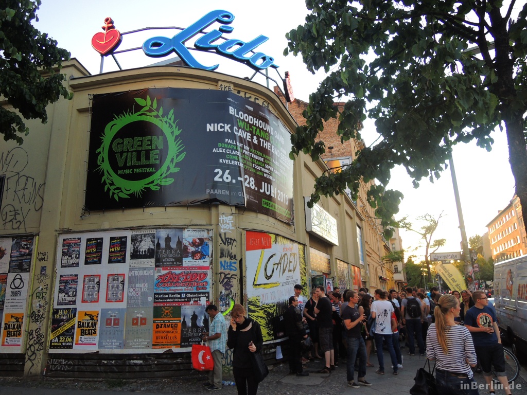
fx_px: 365
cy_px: 198
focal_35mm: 24
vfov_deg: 56.8
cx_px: 264
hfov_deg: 71.6
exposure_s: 1/125
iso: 100
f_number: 2.8
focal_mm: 4.3
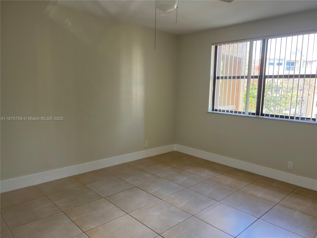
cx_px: 158
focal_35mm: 26
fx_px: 238
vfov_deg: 53.1
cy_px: 119
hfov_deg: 67.3
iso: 80
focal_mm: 5.7
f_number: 1.5
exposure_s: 1/121
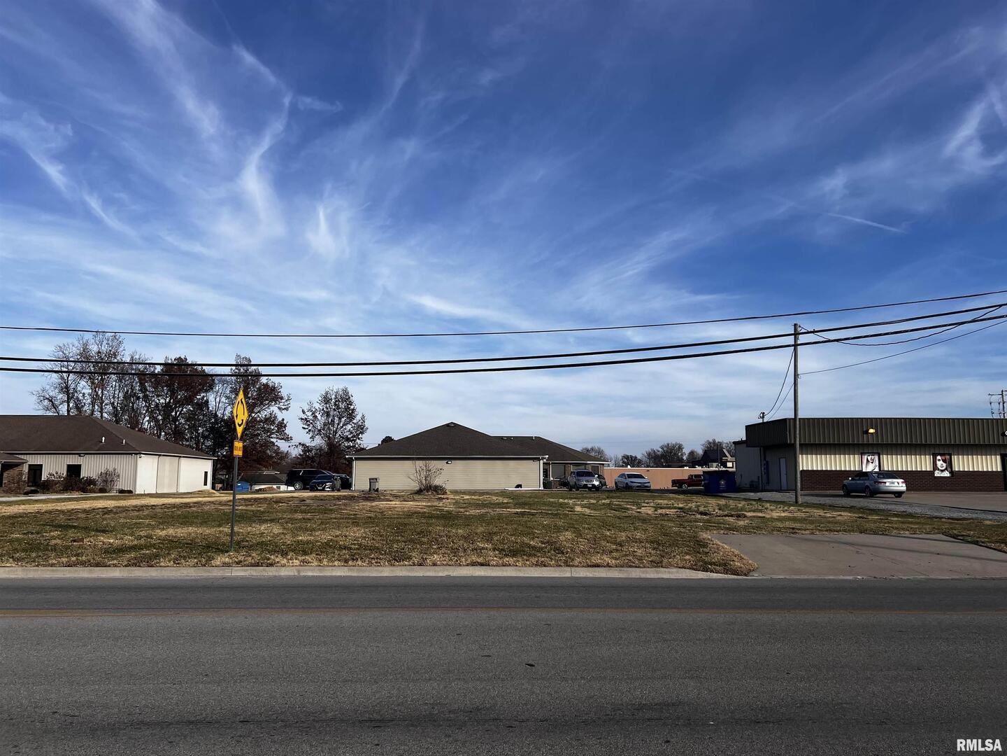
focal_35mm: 26
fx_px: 756
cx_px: 504
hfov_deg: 67.3
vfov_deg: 53.1
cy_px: 378
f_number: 1.5
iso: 50
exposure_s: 1/4630
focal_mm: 5.7
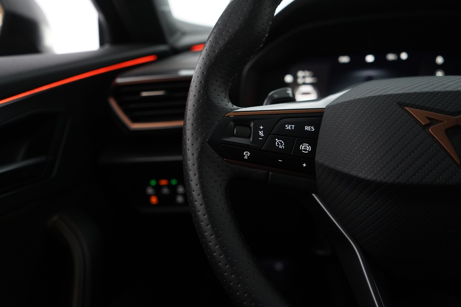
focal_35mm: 28
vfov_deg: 46.4
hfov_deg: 65.5
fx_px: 359
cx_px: 230
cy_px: 154
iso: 4000
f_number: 3.5
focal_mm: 28
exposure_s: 1/80
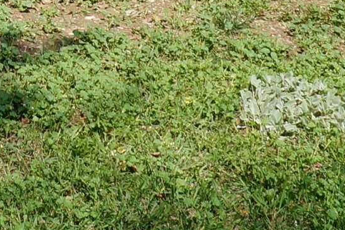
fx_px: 1293
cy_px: -339
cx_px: -107
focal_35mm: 135
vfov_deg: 9.0
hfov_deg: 14.5
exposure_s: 1/200
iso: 200
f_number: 13
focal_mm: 16
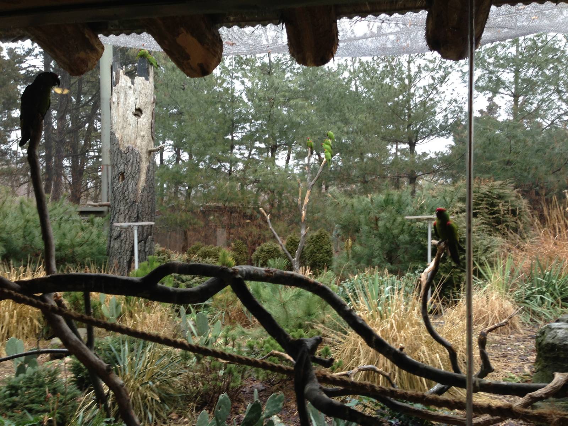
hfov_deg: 55.4
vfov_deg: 42.9
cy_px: 213
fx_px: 541
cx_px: 284
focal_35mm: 33
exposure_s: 1/60
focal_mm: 4.13
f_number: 2.4
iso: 50
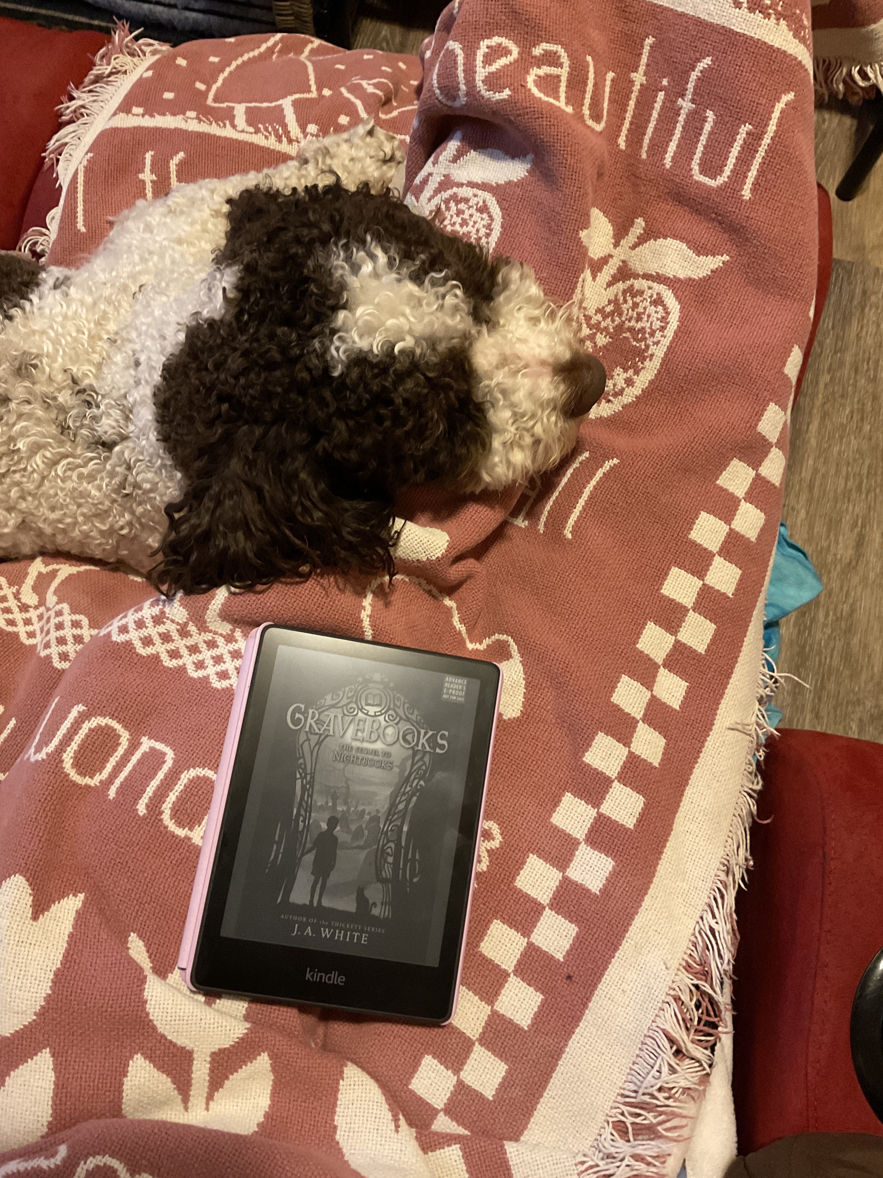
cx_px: 442
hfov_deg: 48.2
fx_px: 986
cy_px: 589
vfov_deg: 61.7
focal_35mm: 29
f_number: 1.8
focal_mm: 3
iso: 320
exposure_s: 1/40
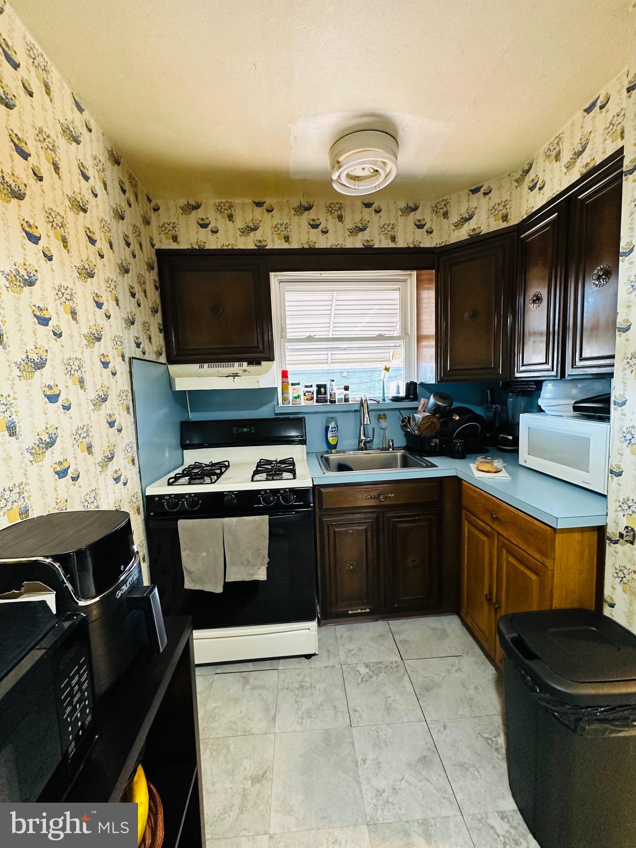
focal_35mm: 14
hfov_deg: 85.7
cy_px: 424
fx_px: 343
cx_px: 318
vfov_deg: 102.1
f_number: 2.2
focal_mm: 2.22
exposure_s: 1/60
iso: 400
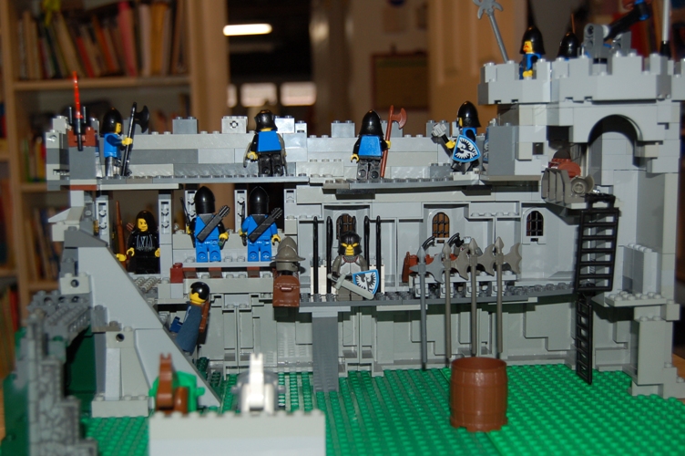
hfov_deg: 42.4
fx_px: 884
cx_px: 342
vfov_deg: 28.9
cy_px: 228
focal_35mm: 46
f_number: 4.5
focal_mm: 31
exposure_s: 1/60
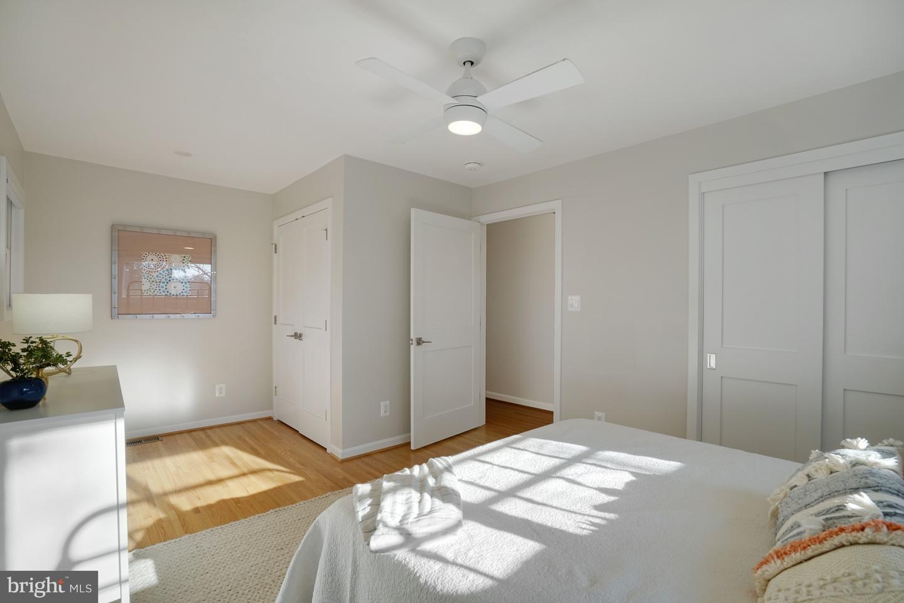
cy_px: 302
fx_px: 402
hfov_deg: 96.7
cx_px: 452
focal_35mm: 16
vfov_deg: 73.8
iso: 1250
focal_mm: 16
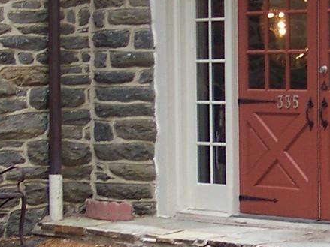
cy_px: 198
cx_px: 232
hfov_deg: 11.7
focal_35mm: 168
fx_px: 1601
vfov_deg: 8.8
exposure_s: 1/30
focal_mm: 5.85
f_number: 2.8
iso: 64
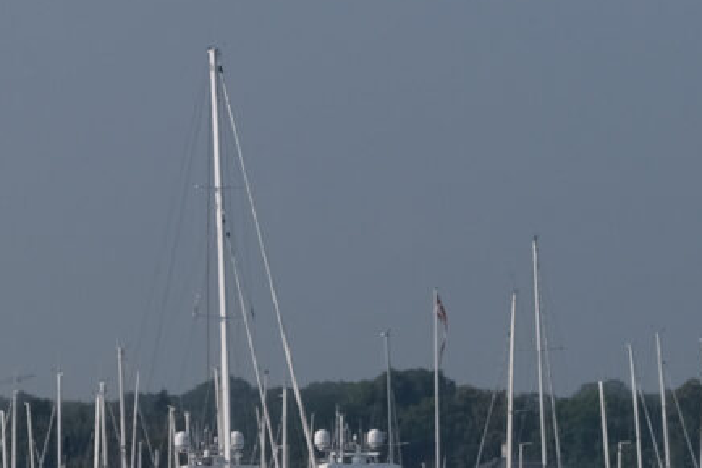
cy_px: -443
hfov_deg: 2.9
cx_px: 464
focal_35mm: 714
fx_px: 13917
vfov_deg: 1.9
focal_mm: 80.4
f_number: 5.6
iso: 160
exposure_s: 1/1300
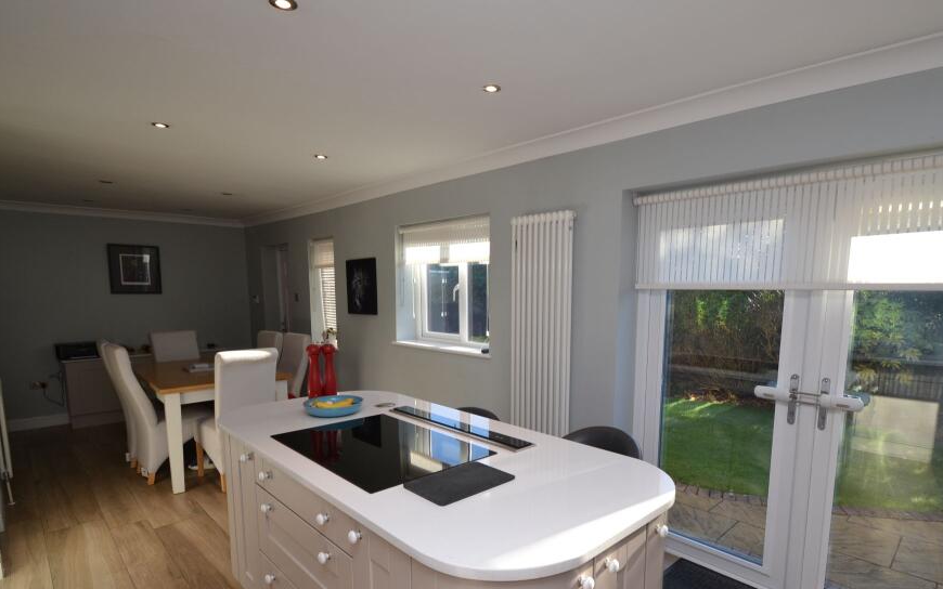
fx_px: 463
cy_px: 352
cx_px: 518
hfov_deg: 90.8
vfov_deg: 64.4
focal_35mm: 18
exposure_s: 1/125
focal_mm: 10
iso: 200
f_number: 5.6
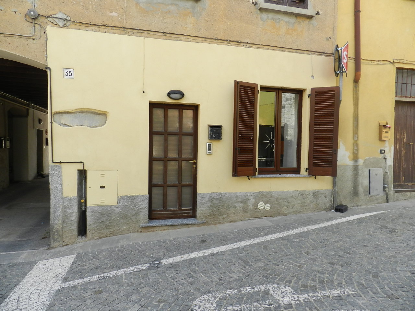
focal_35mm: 23
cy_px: 156
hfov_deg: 73.9
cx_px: 208
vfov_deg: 58.9
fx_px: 276
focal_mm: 4
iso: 160
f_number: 3.4
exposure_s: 1/400
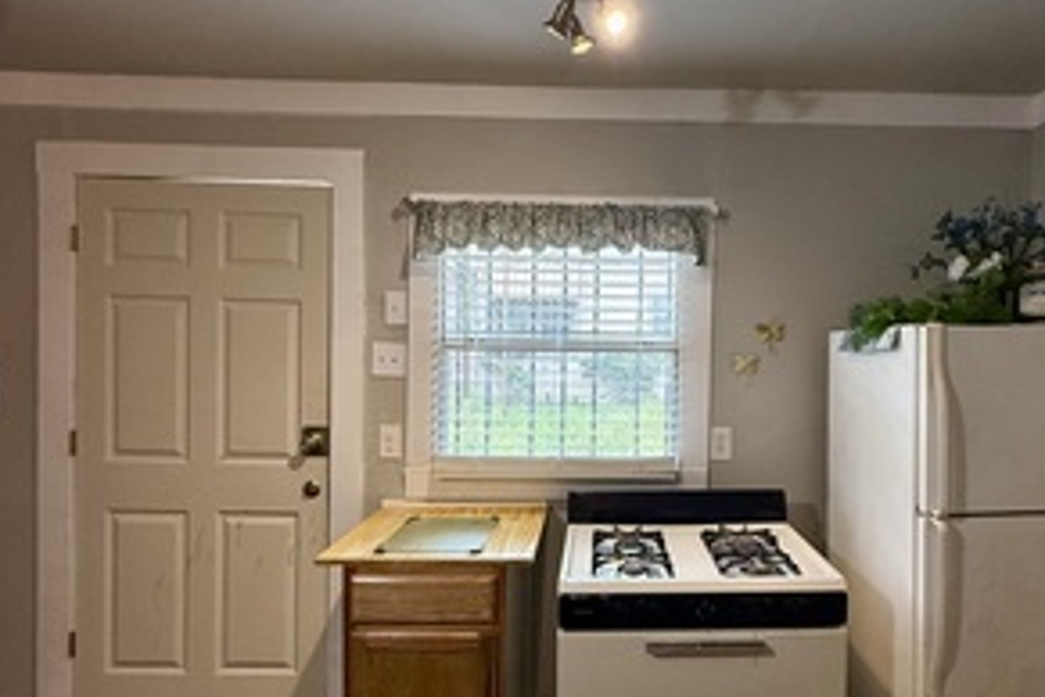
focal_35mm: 24
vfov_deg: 53.1
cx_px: 636
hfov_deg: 72.8
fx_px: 697
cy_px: 374
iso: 160
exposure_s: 1/120
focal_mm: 2.22
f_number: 2.2
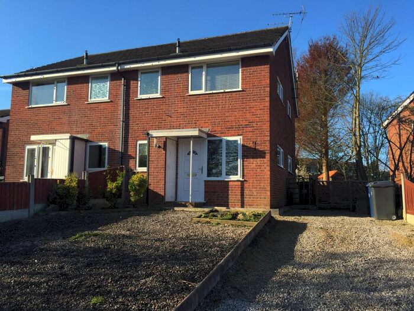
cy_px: 156
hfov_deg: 61.7
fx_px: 347
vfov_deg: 48.2
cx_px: 207
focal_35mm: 29
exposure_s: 1/1014
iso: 32
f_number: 2.2
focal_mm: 4.15
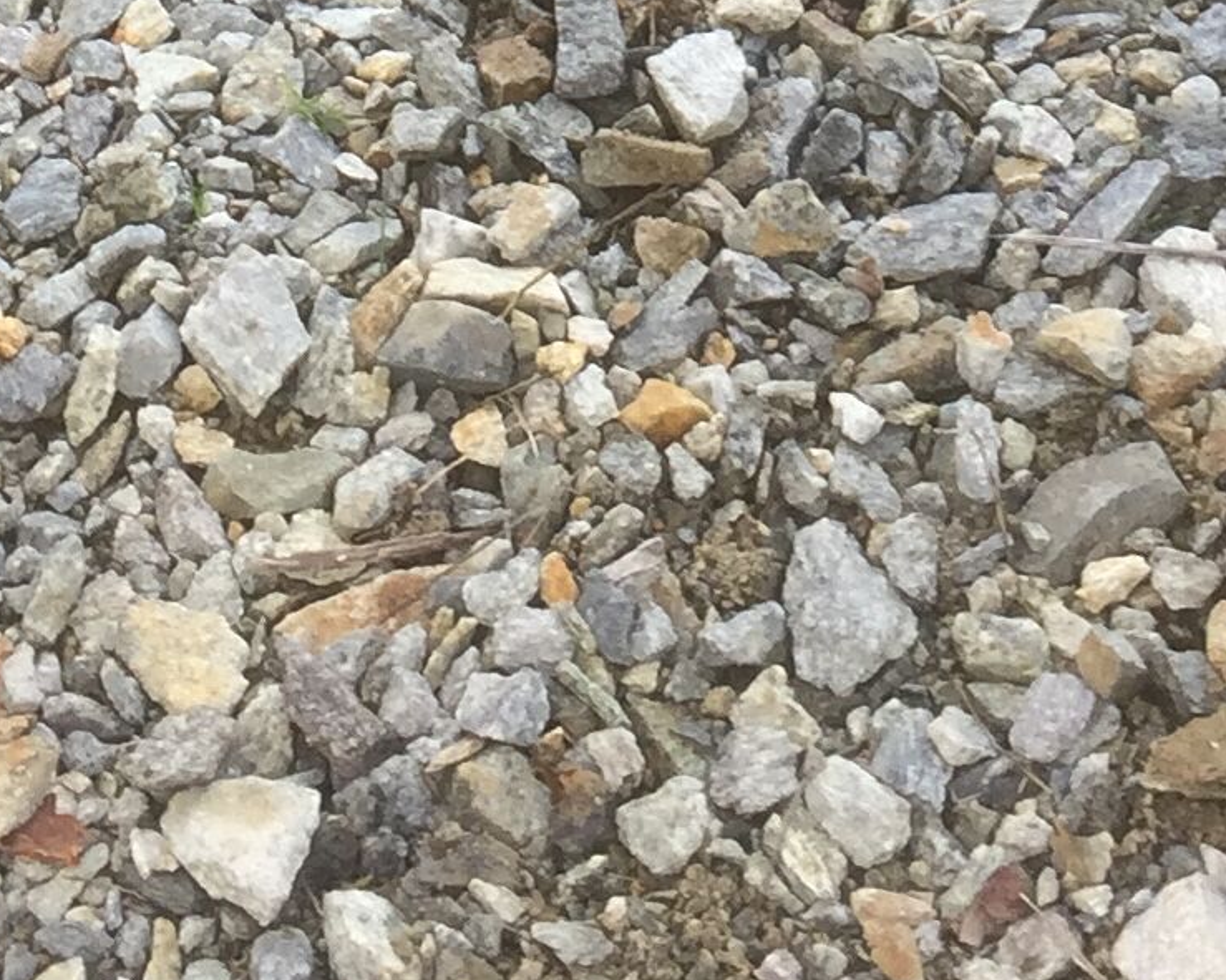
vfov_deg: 10.8
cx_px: 684
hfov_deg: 15.4
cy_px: -1255
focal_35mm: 125
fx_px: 4535
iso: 32
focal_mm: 4.15
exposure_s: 1/123
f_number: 2.2
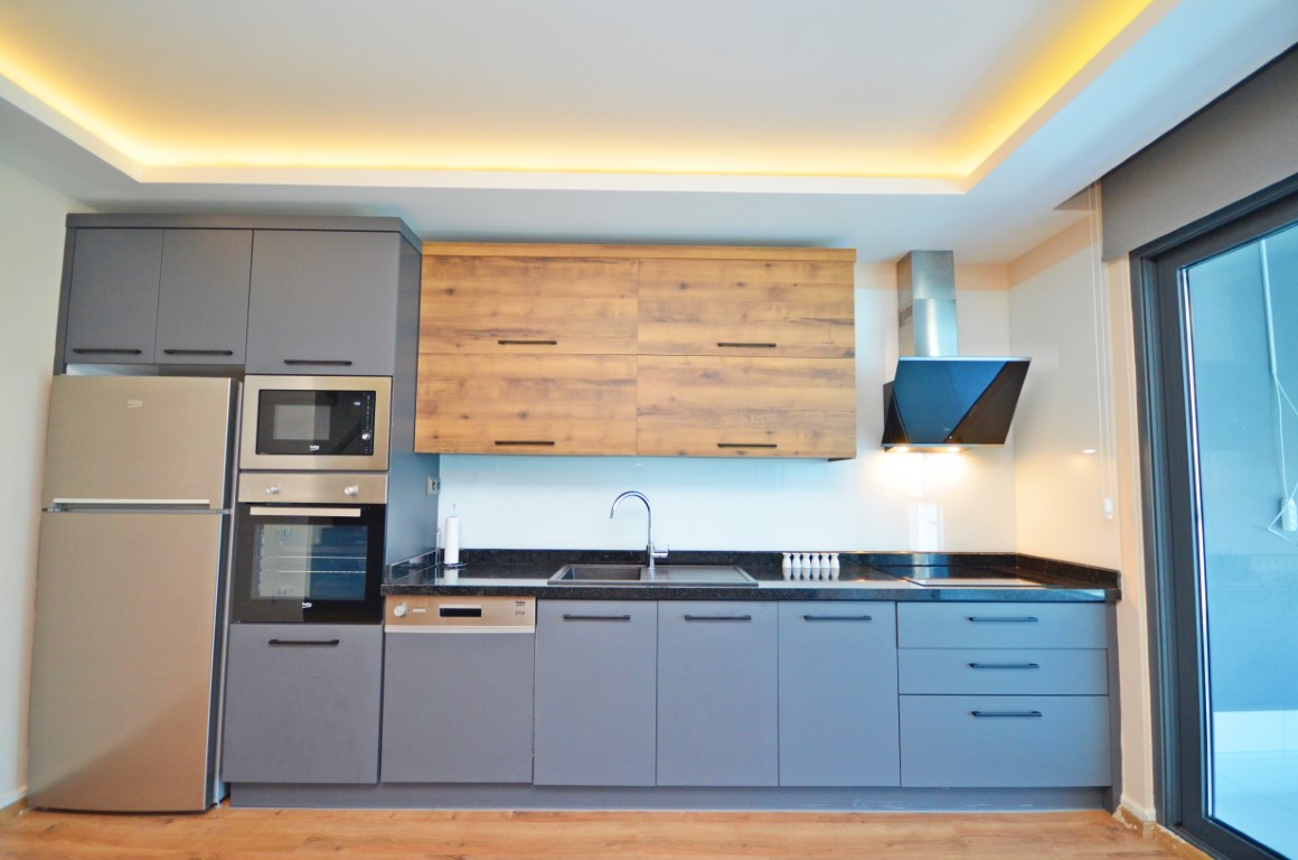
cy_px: 430
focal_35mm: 15
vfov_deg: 77.1
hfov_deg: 100.5
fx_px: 540
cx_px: 649
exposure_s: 1/60
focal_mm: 10
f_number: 4
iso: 800
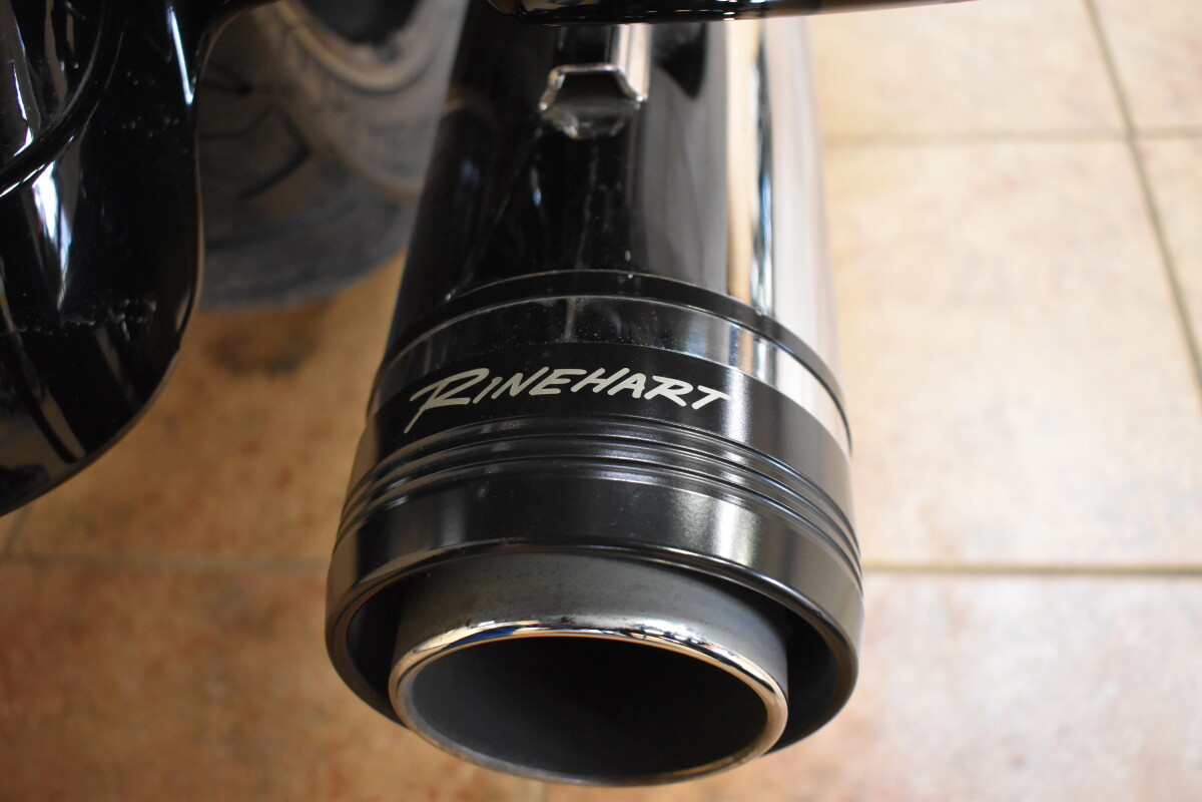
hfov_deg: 53.1
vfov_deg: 36.9
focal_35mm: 36
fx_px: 1202
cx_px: 601
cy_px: 401
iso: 3200
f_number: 3.8
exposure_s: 1/80
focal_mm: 24
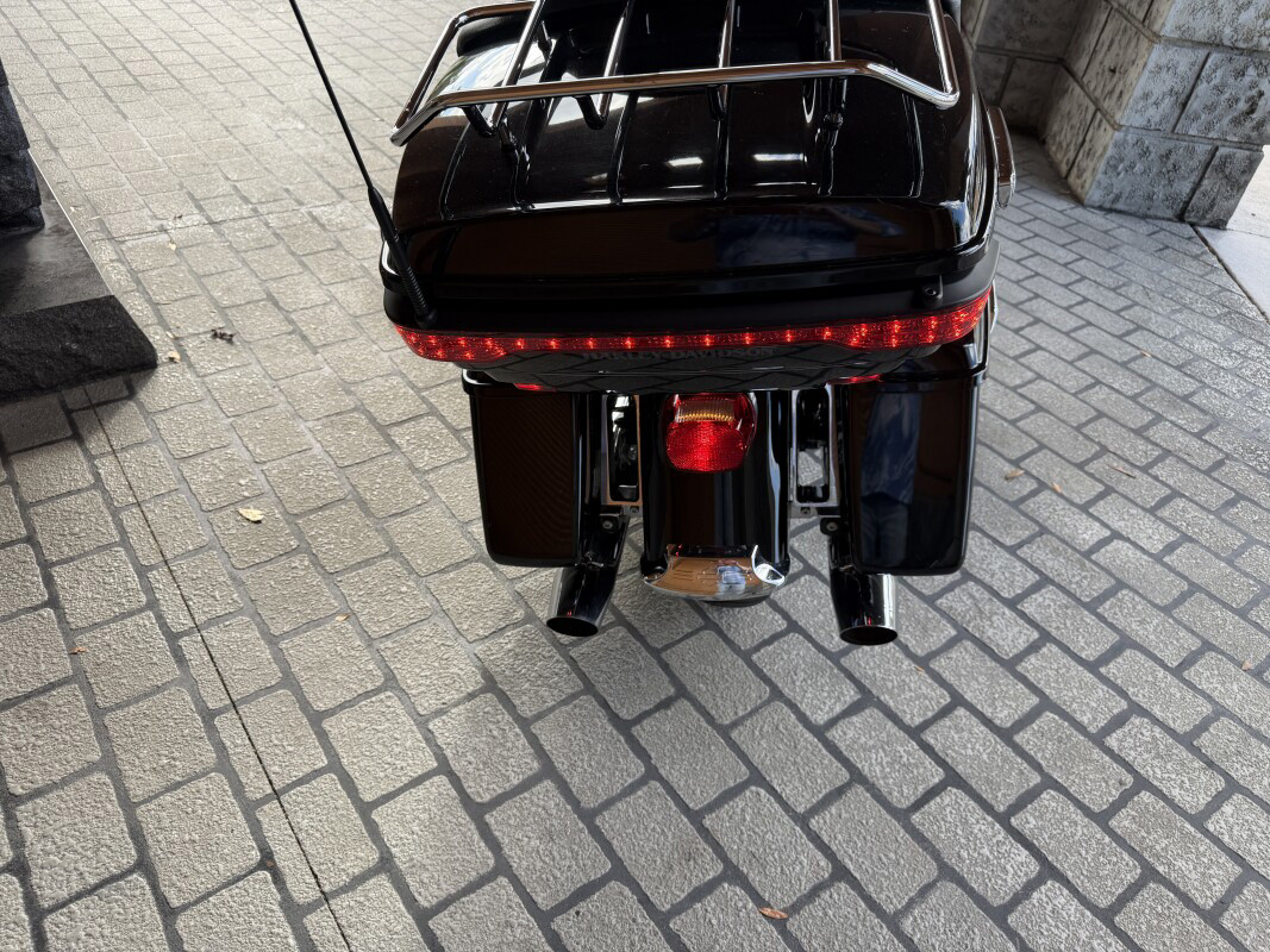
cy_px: 476
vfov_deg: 56.8
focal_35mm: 24
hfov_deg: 71.6
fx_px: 880
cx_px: 635
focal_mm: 6.76
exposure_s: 1/365
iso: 80
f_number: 1.78
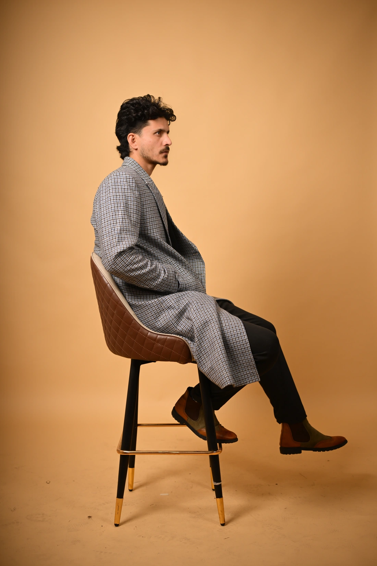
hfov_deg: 27.0
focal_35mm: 50
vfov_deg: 39.6
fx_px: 785
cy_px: 283
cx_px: 188
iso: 160
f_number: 2.2
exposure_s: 1/1000
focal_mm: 50
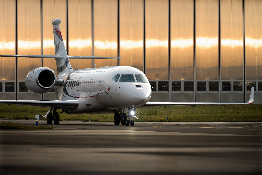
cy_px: 88
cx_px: 131
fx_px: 2256
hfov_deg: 6.6
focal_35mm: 310
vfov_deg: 4.4
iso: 1000
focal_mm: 310
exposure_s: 1/500
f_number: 8
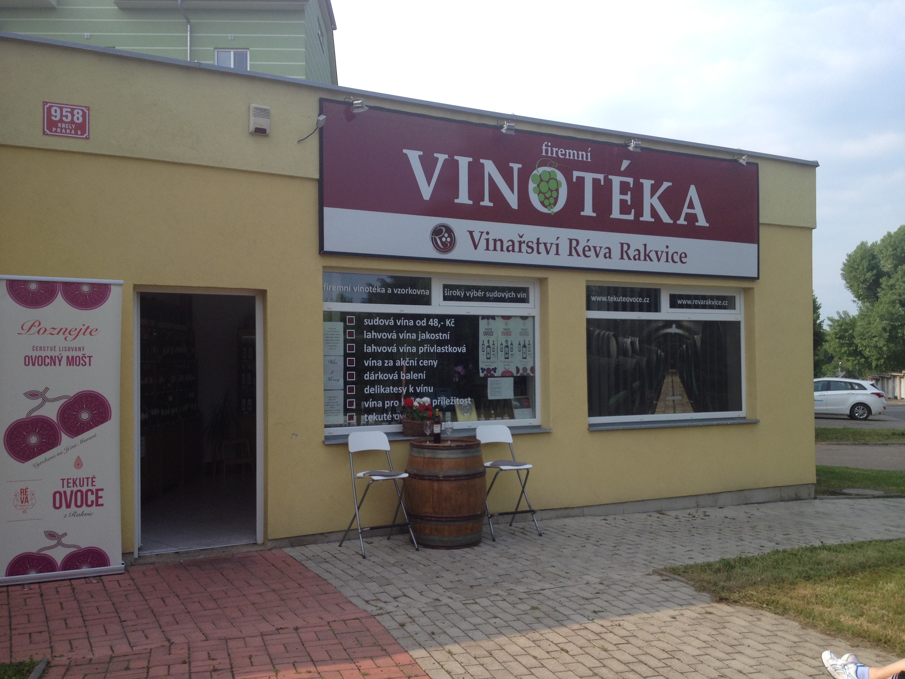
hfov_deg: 52.6
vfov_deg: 40.7
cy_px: 340
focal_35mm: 35
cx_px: 452
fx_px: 915
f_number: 2.4
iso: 50
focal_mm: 4.28
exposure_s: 1/905
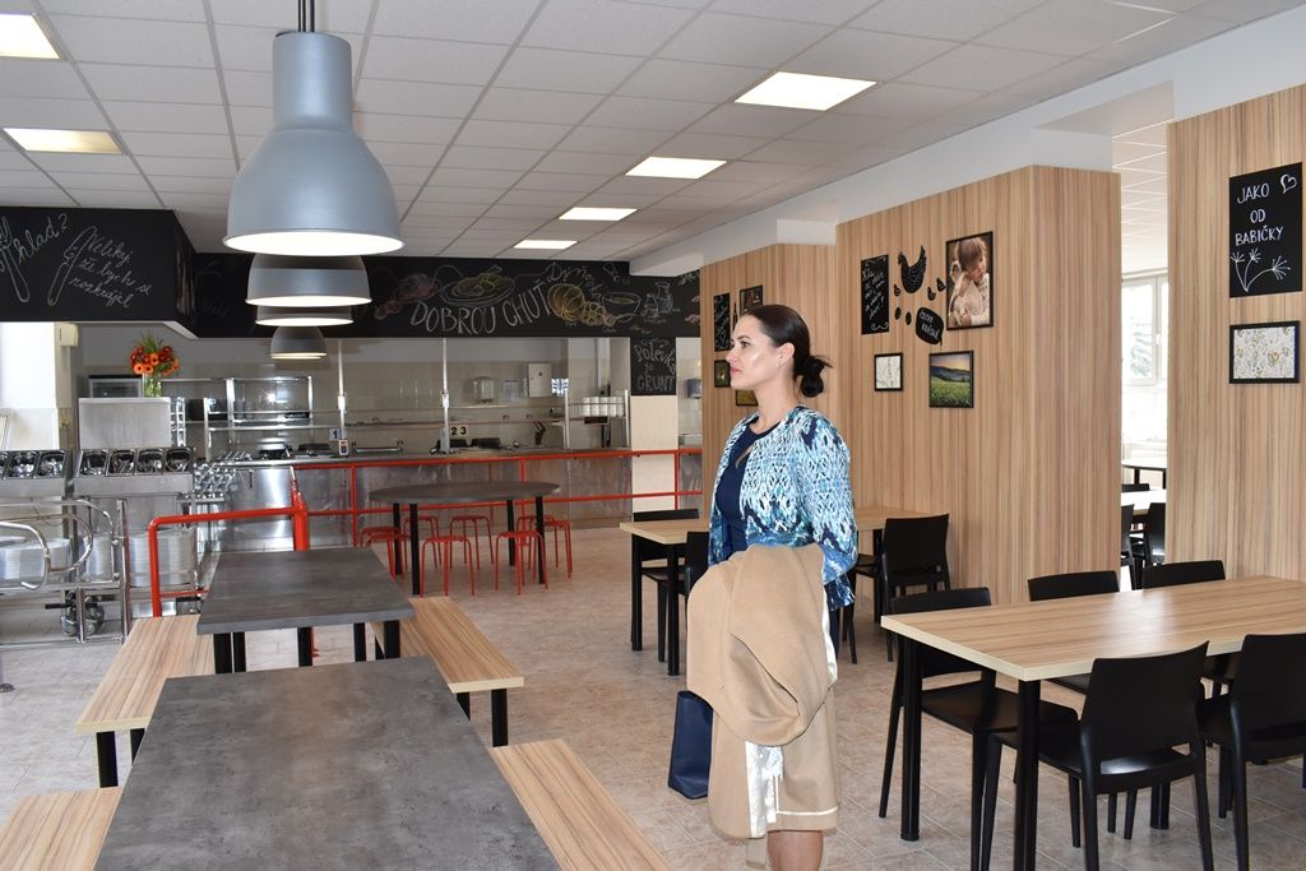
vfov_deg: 47.9
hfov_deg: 67.4
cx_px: 653
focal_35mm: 27
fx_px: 980
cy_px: 436
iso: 720
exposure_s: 1/60
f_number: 8
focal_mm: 18
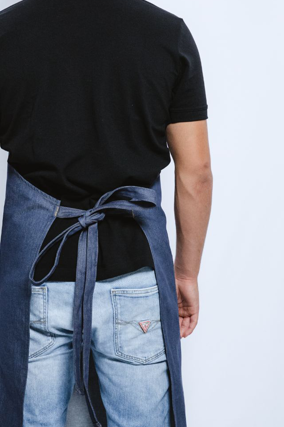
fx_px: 793
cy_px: 264
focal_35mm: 67
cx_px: 83
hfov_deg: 20.2
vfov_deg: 30.0
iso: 500
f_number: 2.8
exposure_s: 1/200
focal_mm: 47
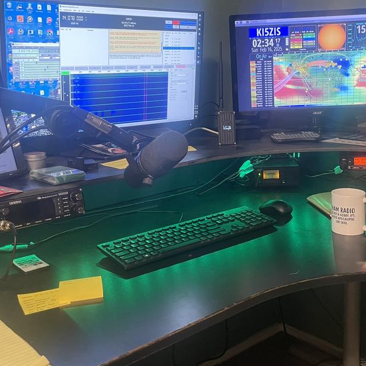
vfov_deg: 38.2
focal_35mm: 44
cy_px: 149
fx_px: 526
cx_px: 232
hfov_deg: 38.1
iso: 320
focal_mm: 4.2
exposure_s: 1/60
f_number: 1.6
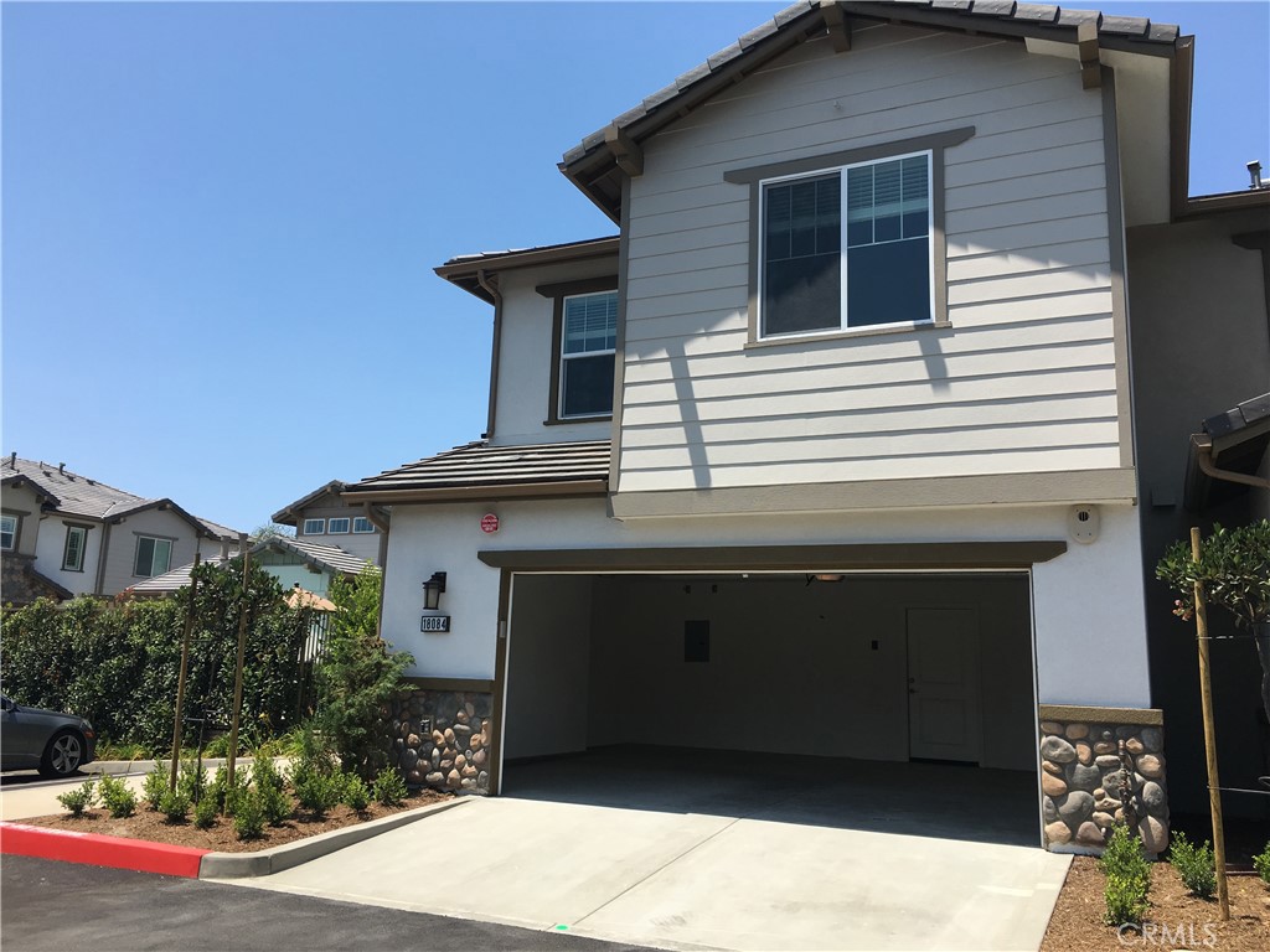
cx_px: 635
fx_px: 1064
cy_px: 476
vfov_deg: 48.2
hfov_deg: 61.7
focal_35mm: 29
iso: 25
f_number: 2.2
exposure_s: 1/1282
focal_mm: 4.15
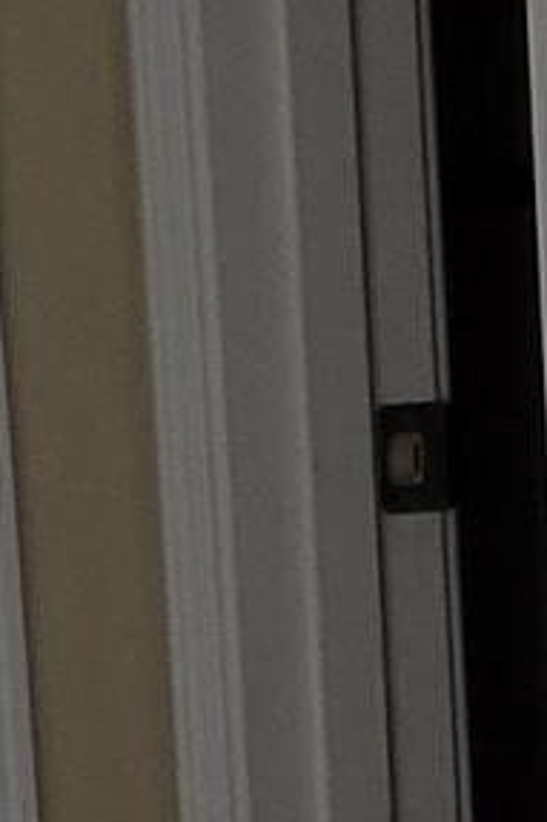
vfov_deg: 7.3
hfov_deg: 4.5
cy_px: 676
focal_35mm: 283
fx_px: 6457
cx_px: 2002
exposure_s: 1/120
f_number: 1.8
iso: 100
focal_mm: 5.4
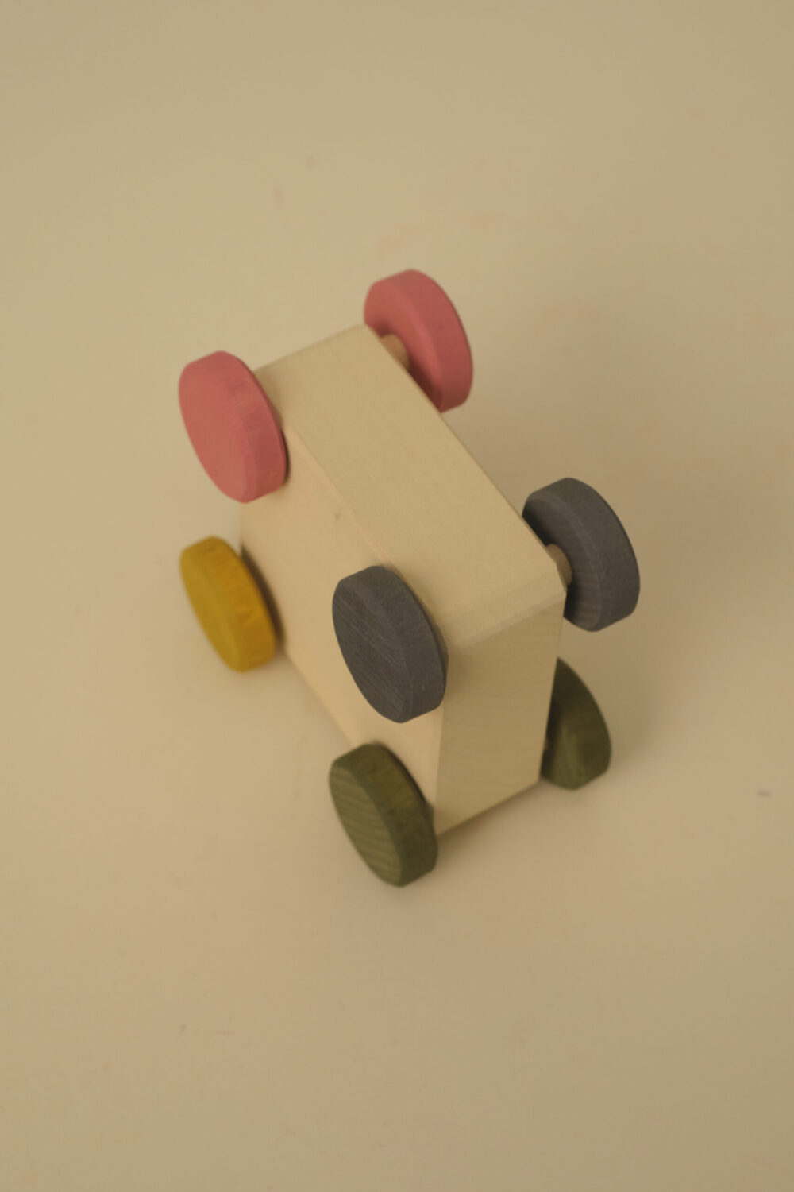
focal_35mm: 84
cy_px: 596
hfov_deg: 16.3
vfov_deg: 24.2
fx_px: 2779
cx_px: 397
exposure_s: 1/250
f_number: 5.6
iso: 800
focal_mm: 56
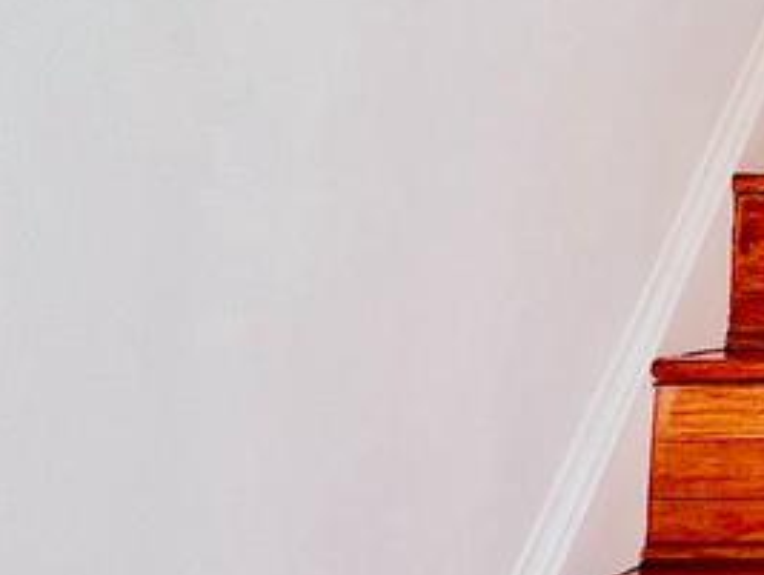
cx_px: 1322
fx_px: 1547
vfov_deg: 20.6
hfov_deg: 20.7
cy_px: 60
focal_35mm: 70
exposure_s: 1/114
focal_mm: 1.57
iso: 32
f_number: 1.8
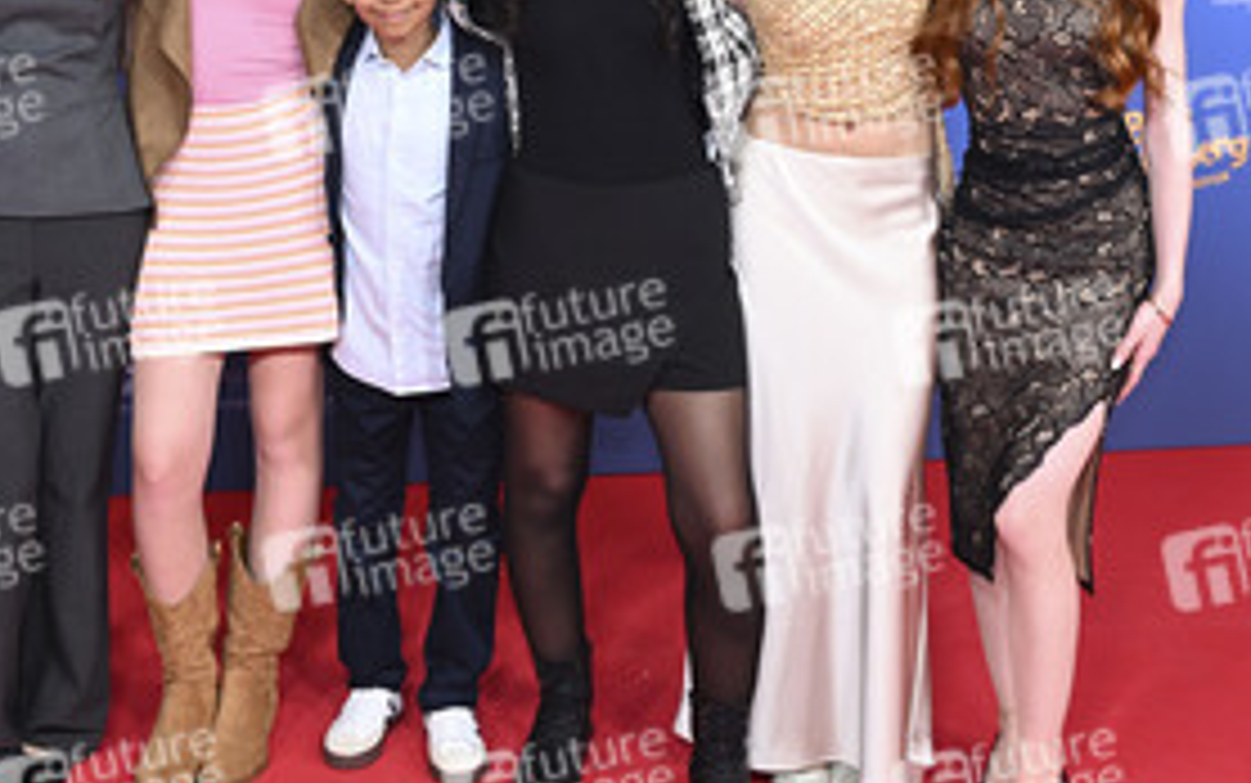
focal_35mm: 66
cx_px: 439
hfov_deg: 30.9
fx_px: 2251
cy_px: 220
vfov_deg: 19.6
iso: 800
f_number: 5
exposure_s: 1/200
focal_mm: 40
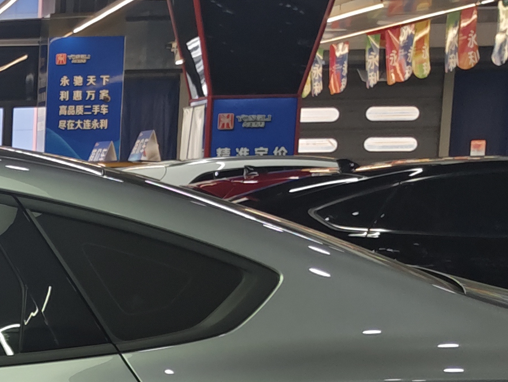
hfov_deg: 15.4
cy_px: 494
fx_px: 1600
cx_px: -424
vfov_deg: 13.1
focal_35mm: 109
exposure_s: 1/100
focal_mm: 5.56
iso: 260
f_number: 1.88
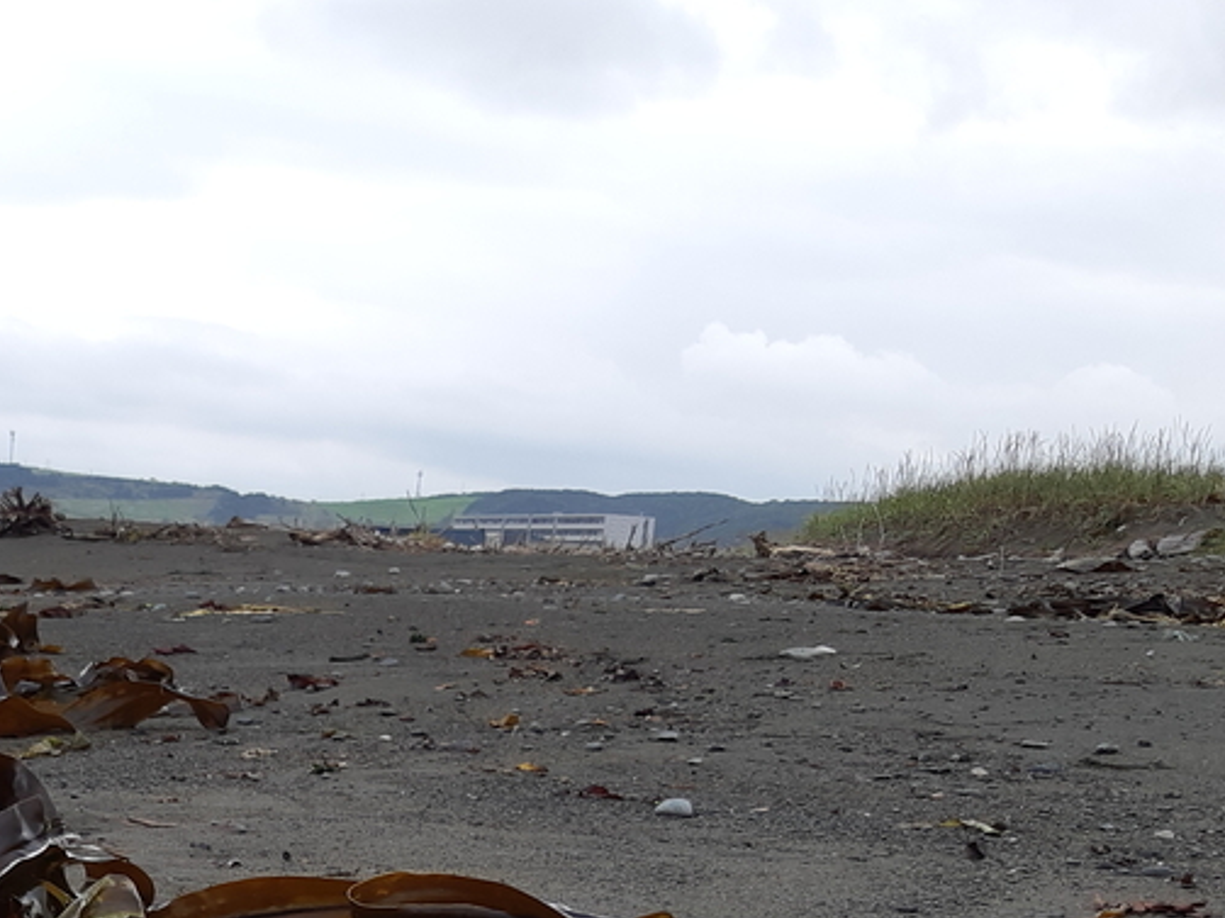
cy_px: 1011
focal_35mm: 62
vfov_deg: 22.3
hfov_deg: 29.4
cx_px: 32
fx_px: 2194
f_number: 1.7
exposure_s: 1/791
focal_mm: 3.93
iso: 40
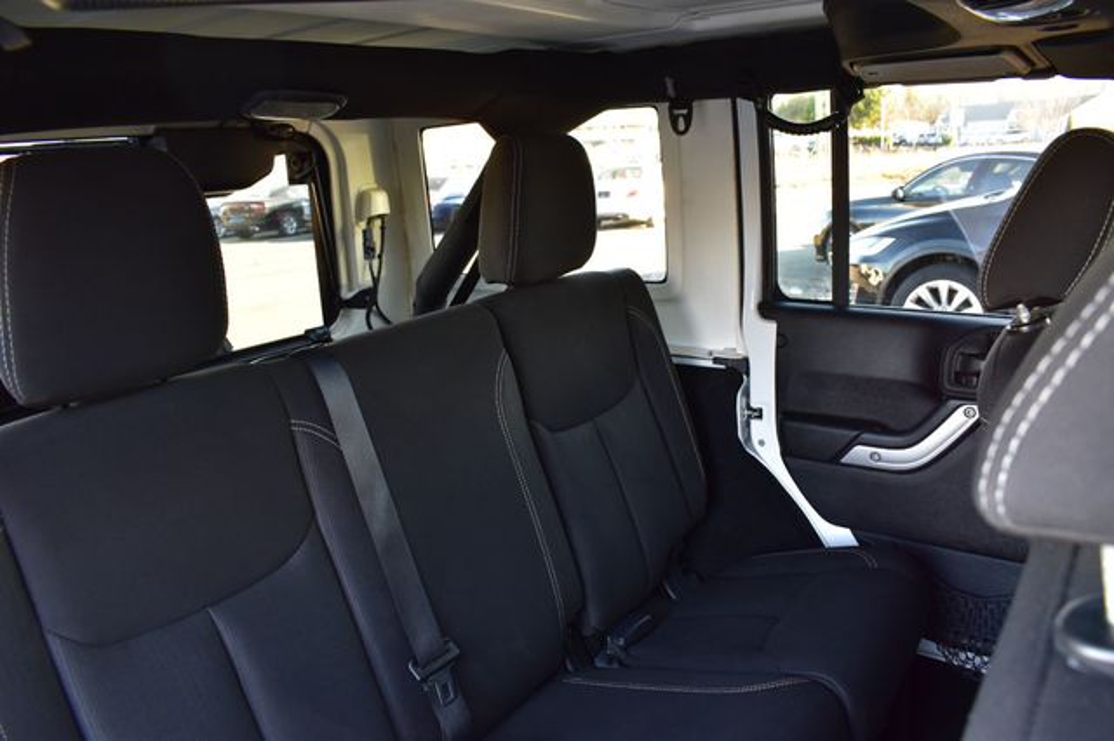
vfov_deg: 47.9
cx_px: 557
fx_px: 835
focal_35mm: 27
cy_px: 370
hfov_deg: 67.4
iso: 450
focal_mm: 18
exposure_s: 1/15
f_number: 6.3
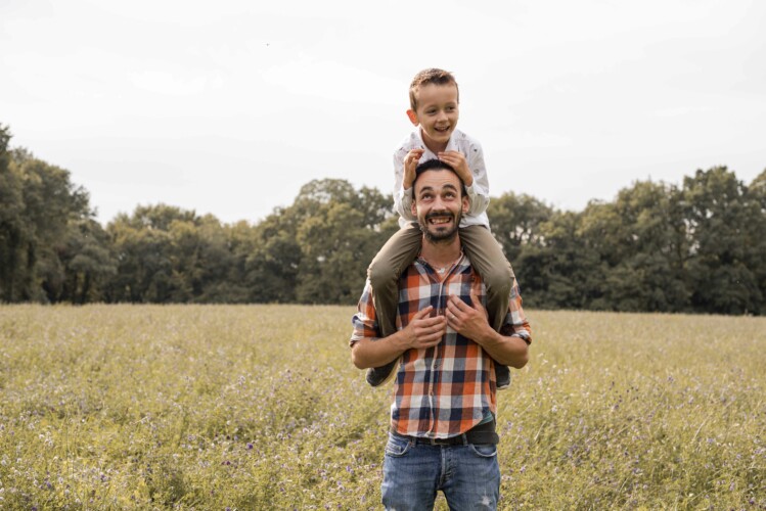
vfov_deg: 27.0
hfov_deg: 39.6
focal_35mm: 50
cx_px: 383
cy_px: 256
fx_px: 1064
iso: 250
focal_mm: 50
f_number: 4
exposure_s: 1/640
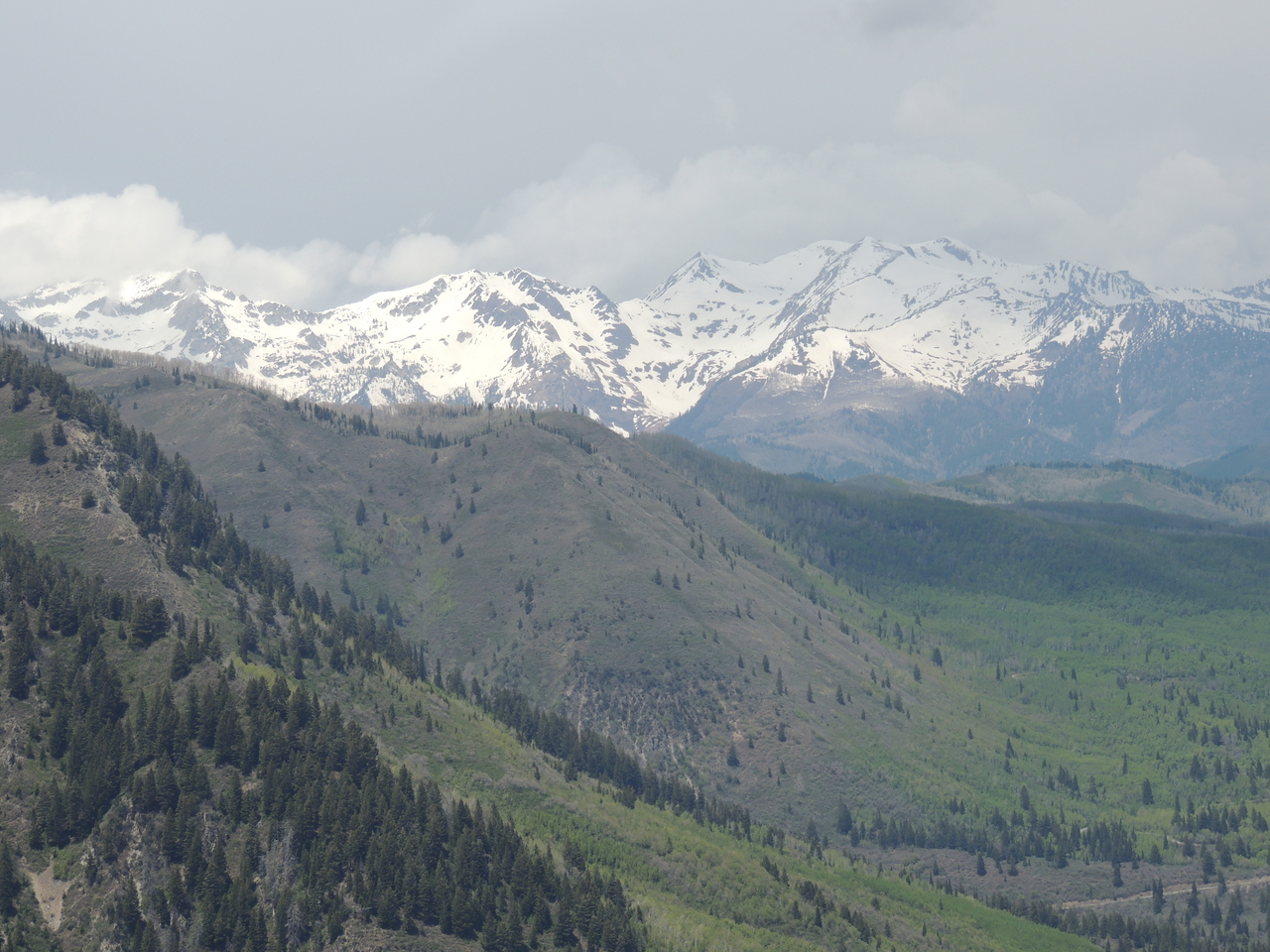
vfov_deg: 10.2
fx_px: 5320
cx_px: 635
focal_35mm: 145
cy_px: 476
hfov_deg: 13.6
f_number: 4.4
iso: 100
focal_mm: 25.8
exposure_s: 1/1000
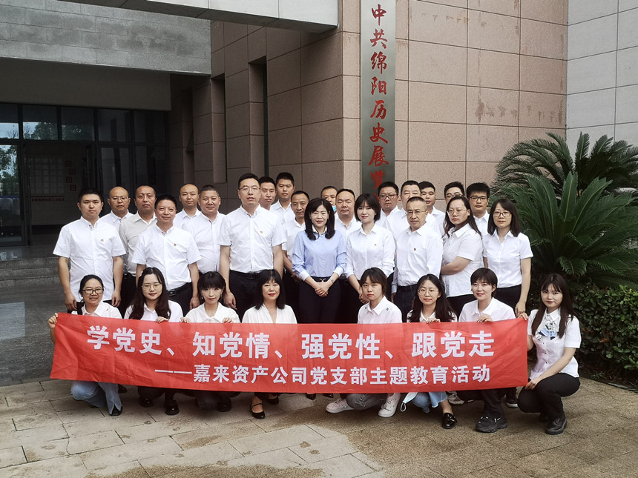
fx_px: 645
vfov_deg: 40.7
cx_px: 319
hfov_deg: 52.6
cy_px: 239
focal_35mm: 35
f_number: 1.8
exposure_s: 1/561
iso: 50
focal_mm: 3.95
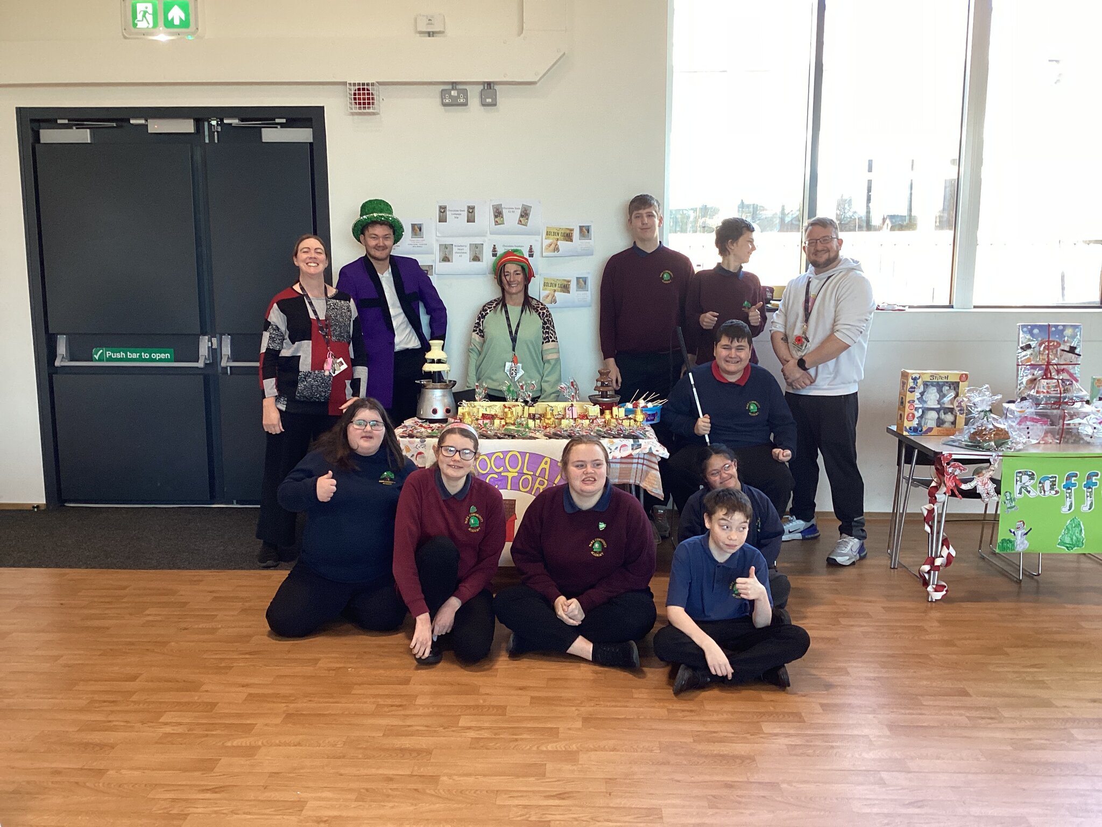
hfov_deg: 58.4
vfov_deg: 45.4
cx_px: 551
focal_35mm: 31
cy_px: 414
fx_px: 987
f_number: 2.4
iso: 100
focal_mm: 3.3
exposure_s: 1/50
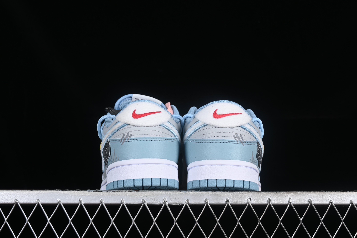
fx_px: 744
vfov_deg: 18.2
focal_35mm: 75
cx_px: 178
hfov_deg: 27.0
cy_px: 119
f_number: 8
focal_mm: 50
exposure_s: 1/80
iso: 160
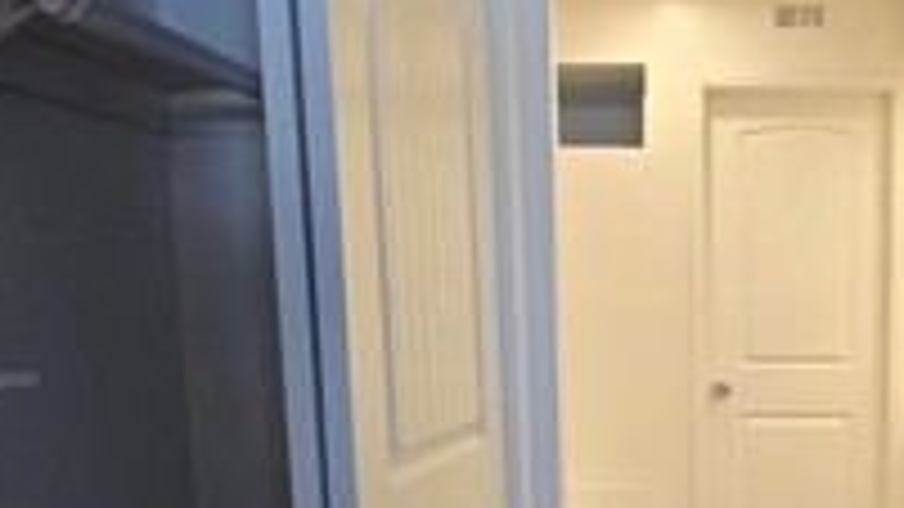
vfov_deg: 25.4
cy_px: 495
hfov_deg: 42.8
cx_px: 760
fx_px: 1079
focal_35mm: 45
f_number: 2.2
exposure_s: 1/60
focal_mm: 2.2
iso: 125
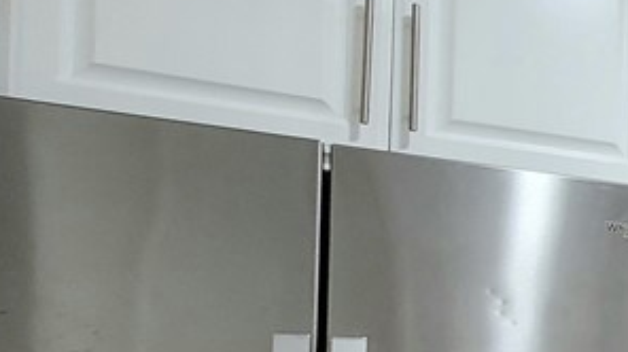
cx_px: 1046
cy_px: 373
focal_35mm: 49
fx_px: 815
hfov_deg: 24.9
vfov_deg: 23.1
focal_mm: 2.2
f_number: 2.2
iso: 160
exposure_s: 1/60.2
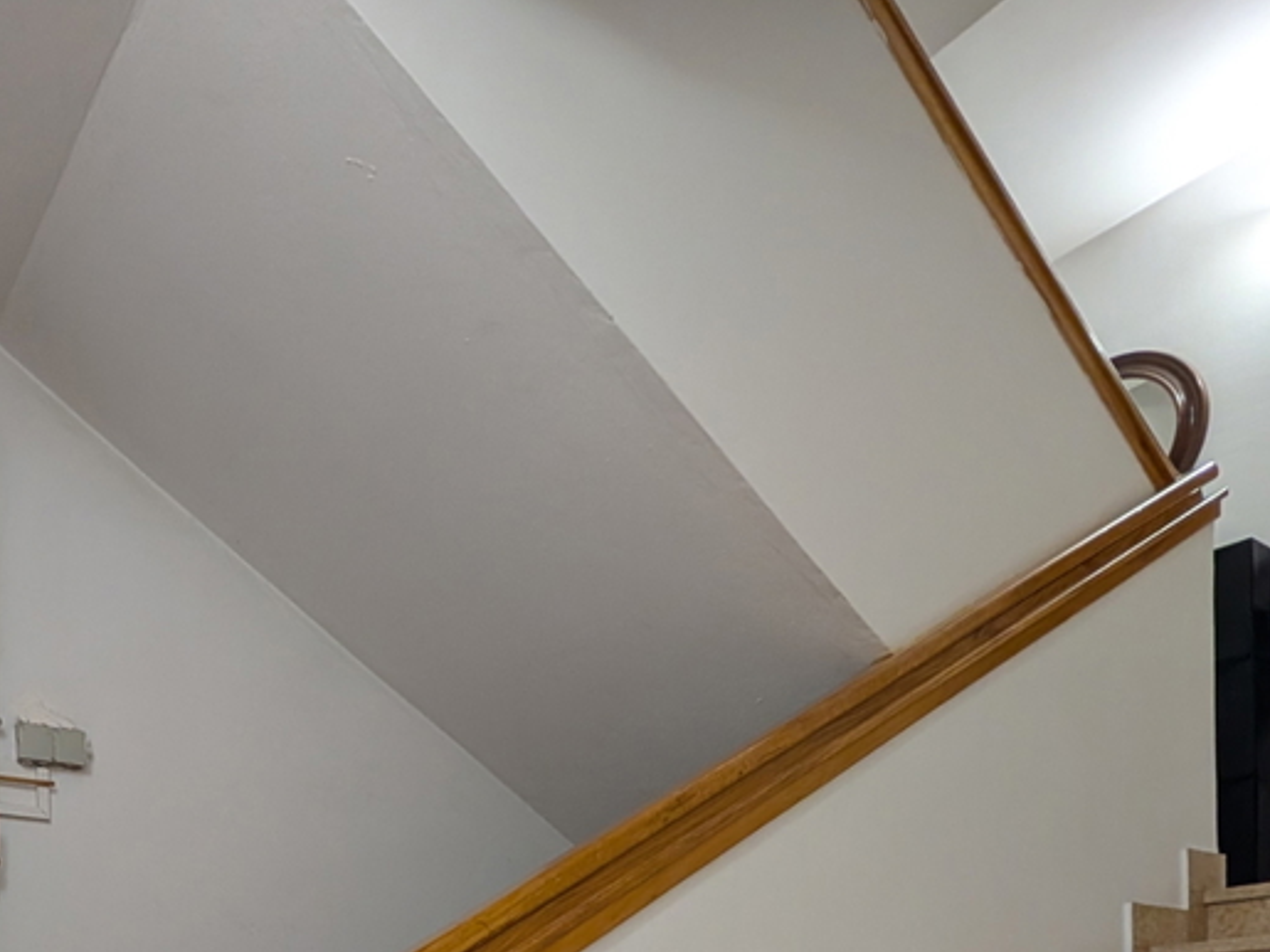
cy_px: 1062
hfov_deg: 60.2
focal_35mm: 28
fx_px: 1027
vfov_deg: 39.8
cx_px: 328
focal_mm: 2.02
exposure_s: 1/25
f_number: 1.7
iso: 174
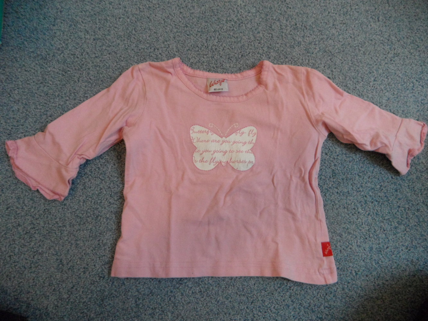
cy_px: 160
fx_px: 297
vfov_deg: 56.8
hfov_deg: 71.6
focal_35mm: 24
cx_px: 214
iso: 400
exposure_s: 1/30
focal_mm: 4.1
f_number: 2.9
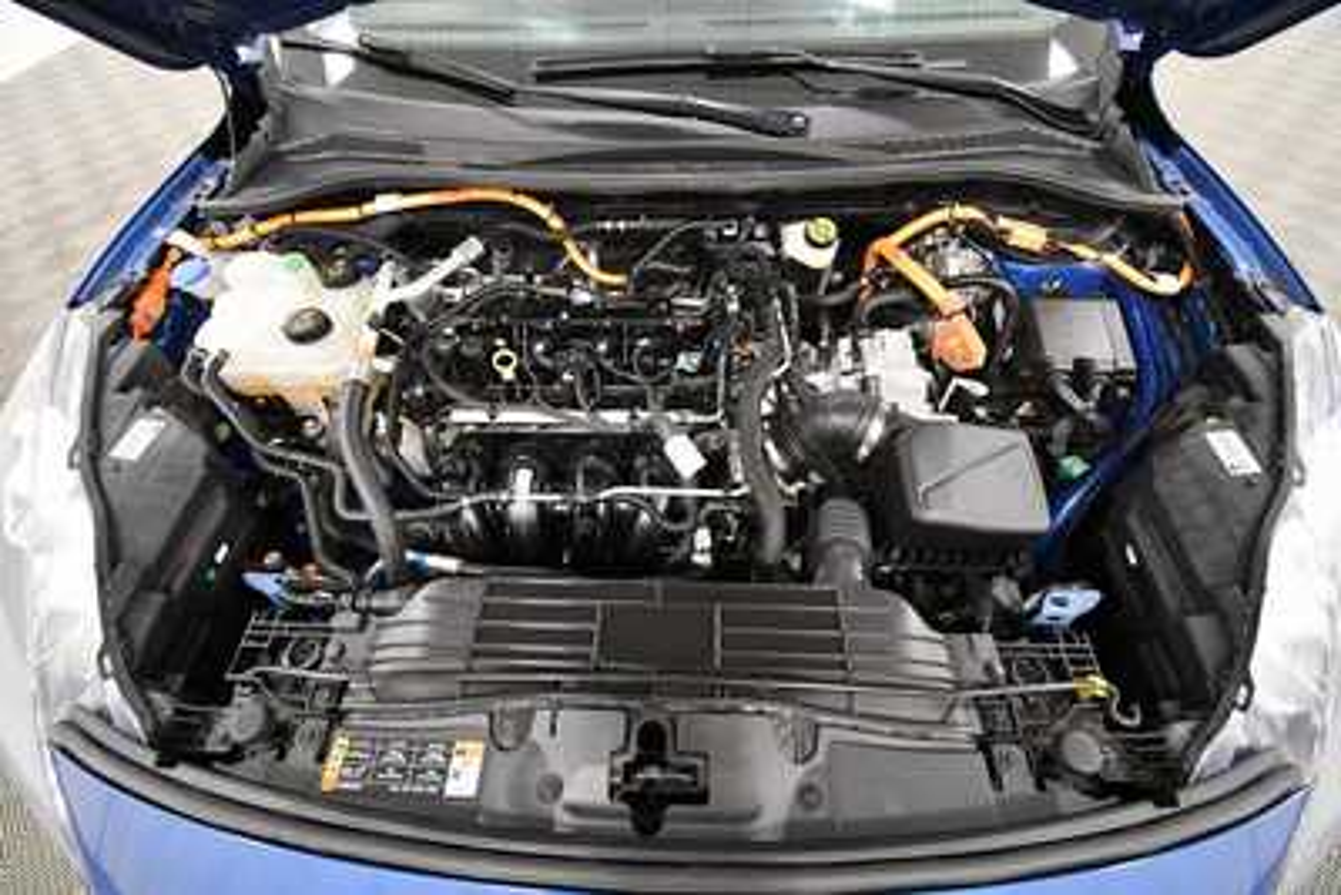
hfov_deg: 100.4
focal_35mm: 15
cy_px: 448
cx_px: 670
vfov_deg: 77.4
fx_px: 559
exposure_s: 1/125
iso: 2800
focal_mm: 10
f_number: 4.5
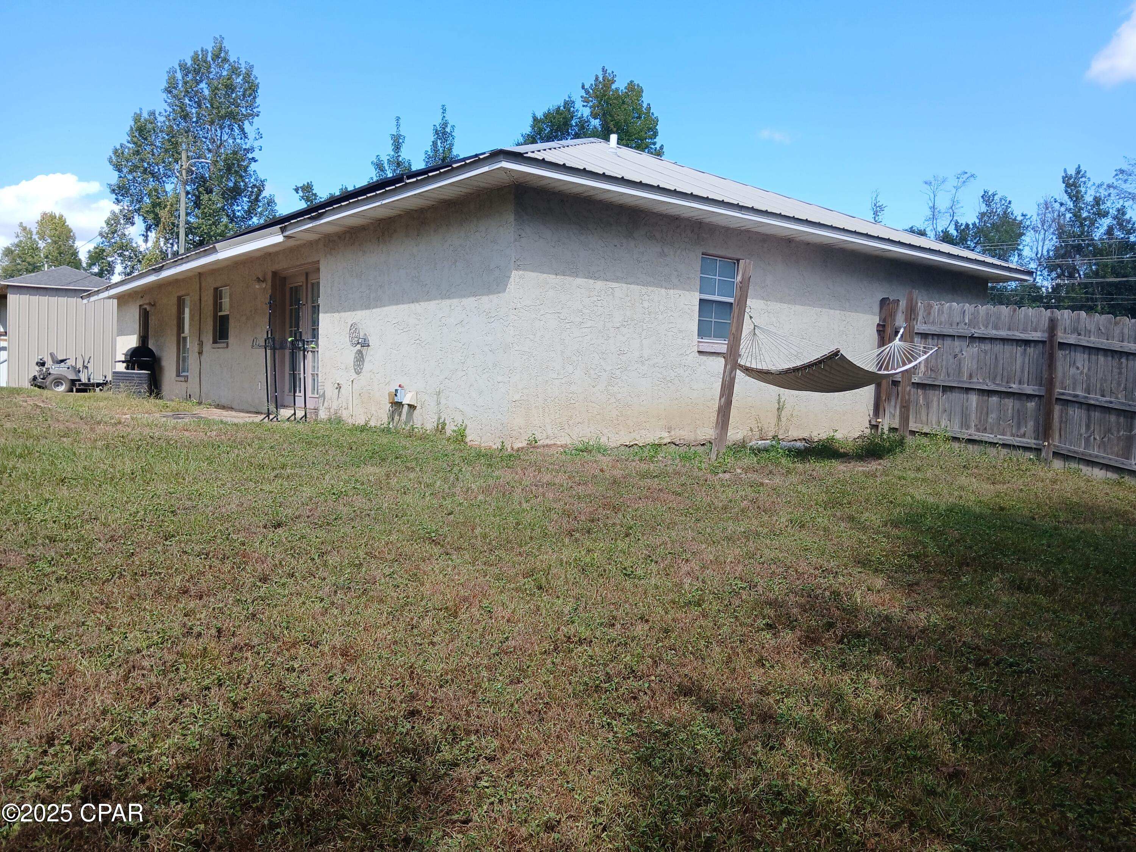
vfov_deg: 53.1
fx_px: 853
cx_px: 568
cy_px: 426
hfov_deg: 67.3
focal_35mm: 26
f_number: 1.8
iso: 20
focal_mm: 3.98
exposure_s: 1/279
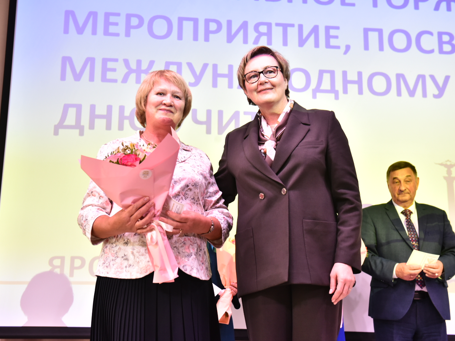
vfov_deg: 26.6
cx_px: 203
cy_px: 171
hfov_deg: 34.9
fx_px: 723
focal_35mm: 55
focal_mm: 50
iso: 2500
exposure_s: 1/160
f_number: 4
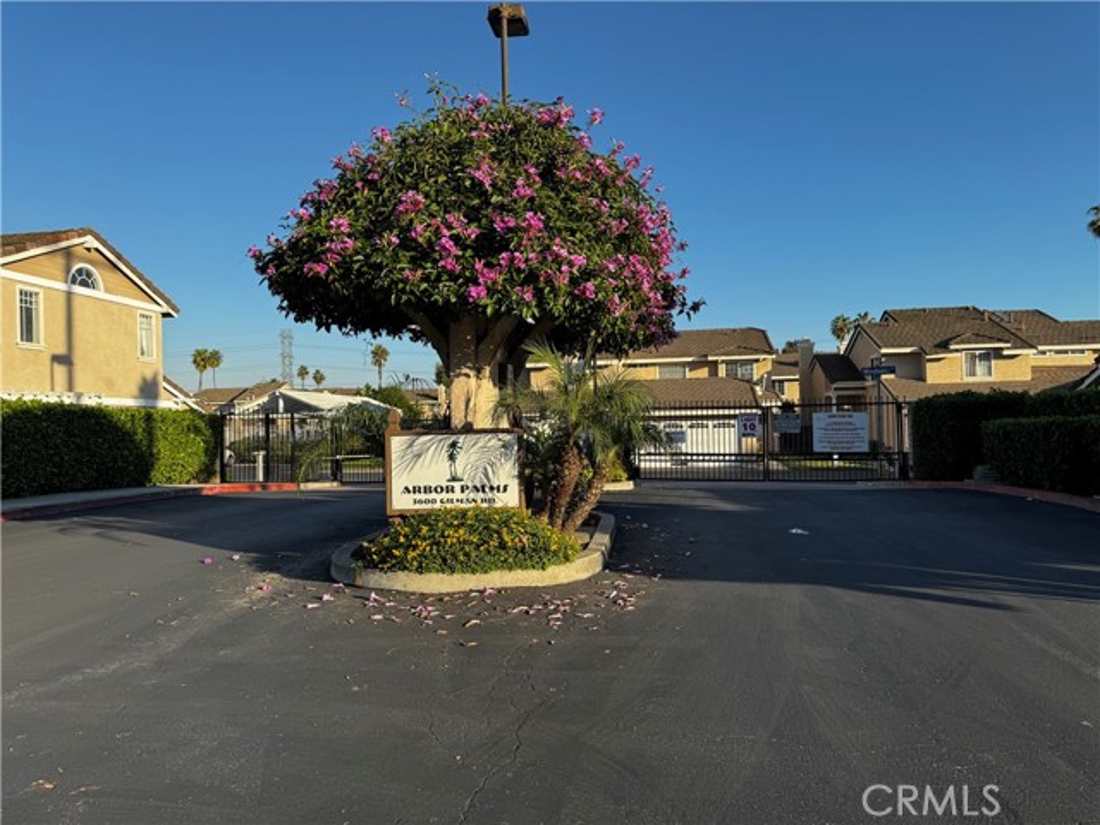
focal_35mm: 24
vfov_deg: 56.8
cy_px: 412
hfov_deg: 71.6
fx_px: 763
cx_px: 550
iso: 80
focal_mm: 6.76
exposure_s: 1/2833
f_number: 1.78
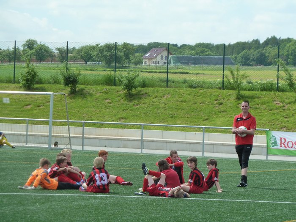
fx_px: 1445
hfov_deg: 11.7
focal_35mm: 169
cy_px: 111
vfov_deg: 8.8
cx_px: 148
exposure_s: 1/320
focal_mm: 27.8
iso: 125
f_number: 4.5
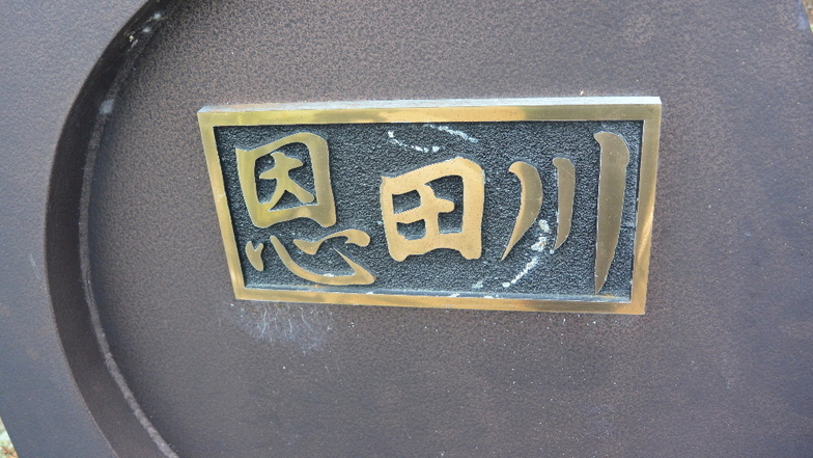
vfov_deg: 37.7
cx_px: 403
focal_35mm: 31
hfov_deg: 62.6
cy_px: 202
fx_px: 668
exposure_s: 1/160
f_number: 3.5
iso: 400
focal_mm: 11
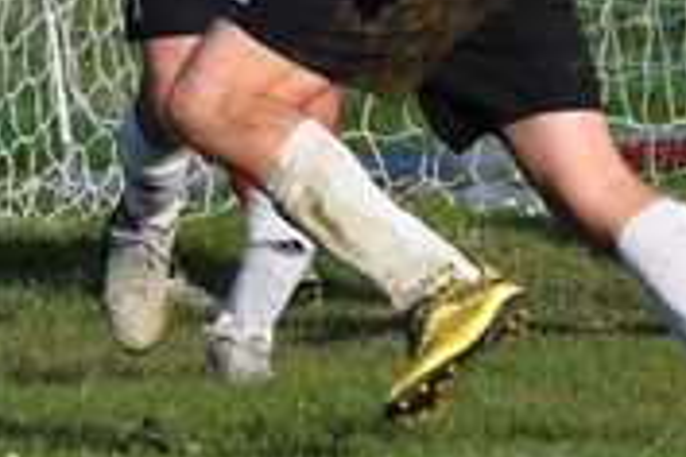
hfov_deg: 2.0
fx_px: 19496
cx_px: 229
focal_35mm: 1023
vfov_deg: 1.3
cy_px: -387
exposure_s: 1/1600
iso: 400
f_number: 6.3
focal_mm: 155
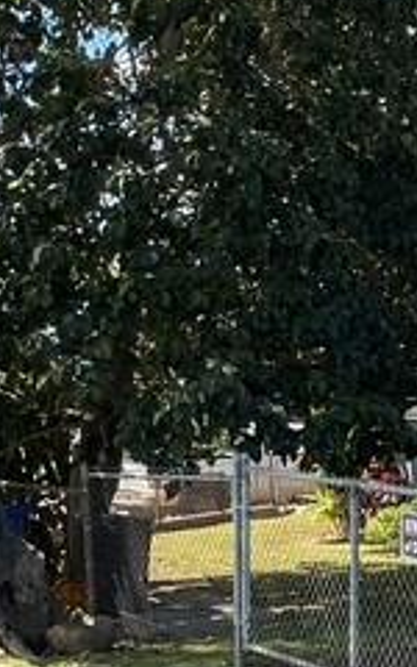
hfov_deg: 13.7
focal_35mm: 82
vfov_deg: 25.1
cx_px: 823
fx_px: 1491
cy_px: 447
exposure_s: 1/1015
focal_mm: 3
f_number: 1.8
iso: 25
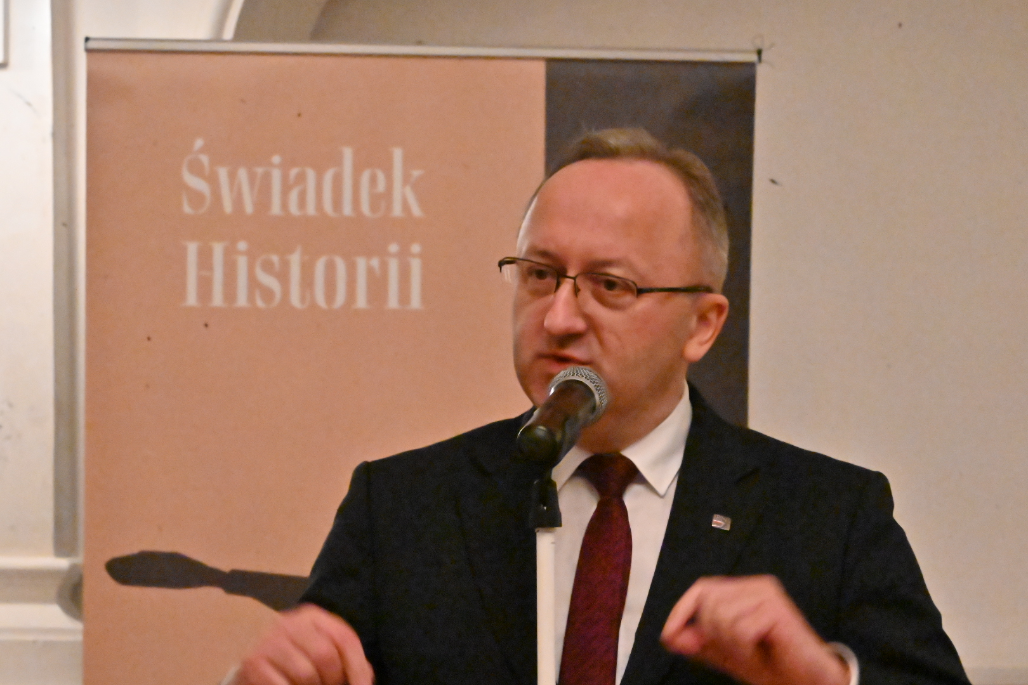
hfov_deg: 11.4
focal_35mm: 180
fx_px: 5140
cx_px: 514
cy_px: 342
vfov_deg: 7.6
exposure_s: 1/60
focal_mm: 180
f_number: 20
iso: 51200
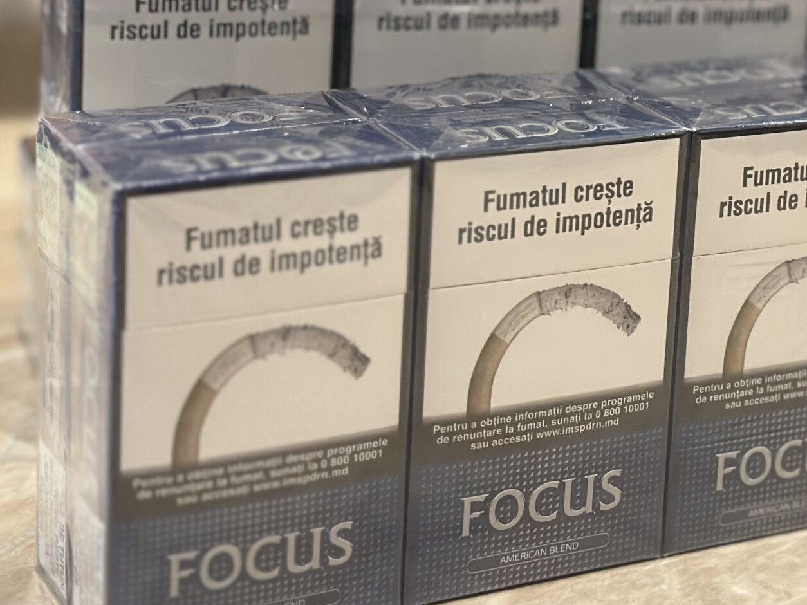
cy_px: -10
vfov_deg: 14.8
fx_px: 2284
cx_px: 591
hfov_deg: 19.9
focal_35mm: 98
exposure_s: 1/50
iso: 250
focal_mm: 6.86
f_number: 1.78
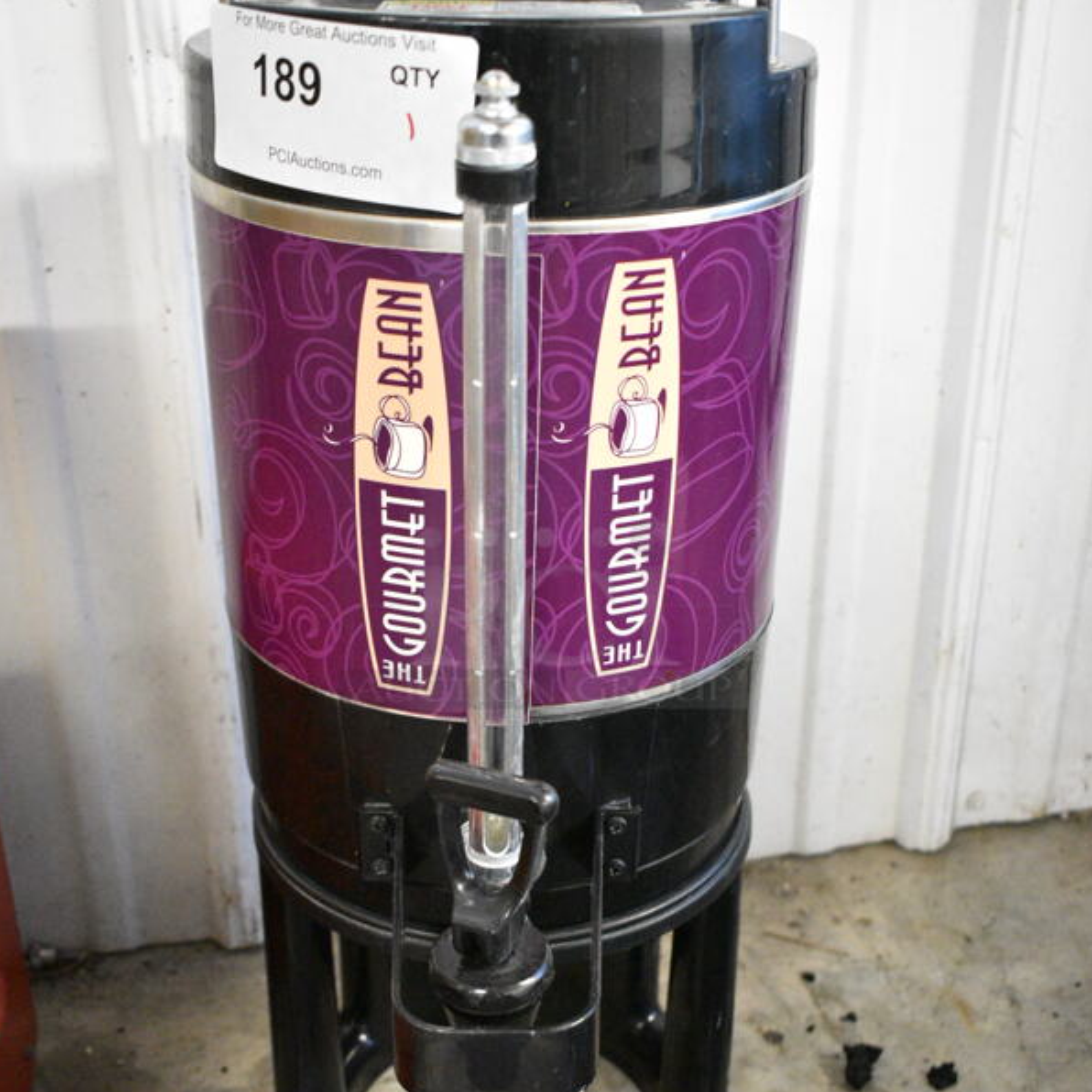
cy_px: 613
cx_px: 544
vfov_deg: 39.1
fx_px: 1535
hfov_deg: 39.2
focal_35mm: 43
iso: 6400
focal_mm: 22
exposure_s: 1/80
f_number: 3.8
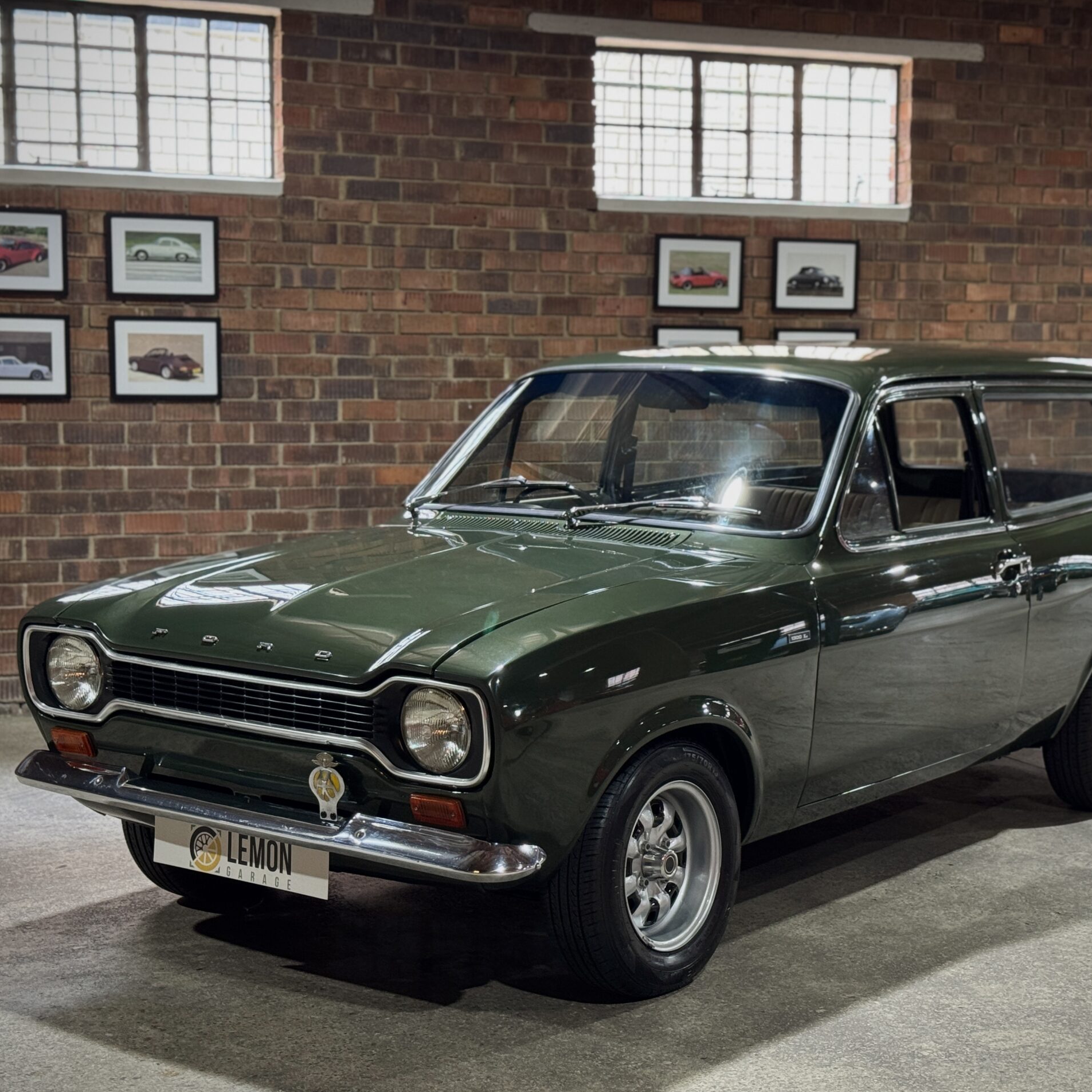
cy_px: 549
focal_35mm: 57
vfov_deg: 30.0
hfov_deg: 30.0
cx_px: 614
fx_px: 2034
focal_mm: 6.76
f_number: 1.78
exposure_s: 1/33
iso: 250
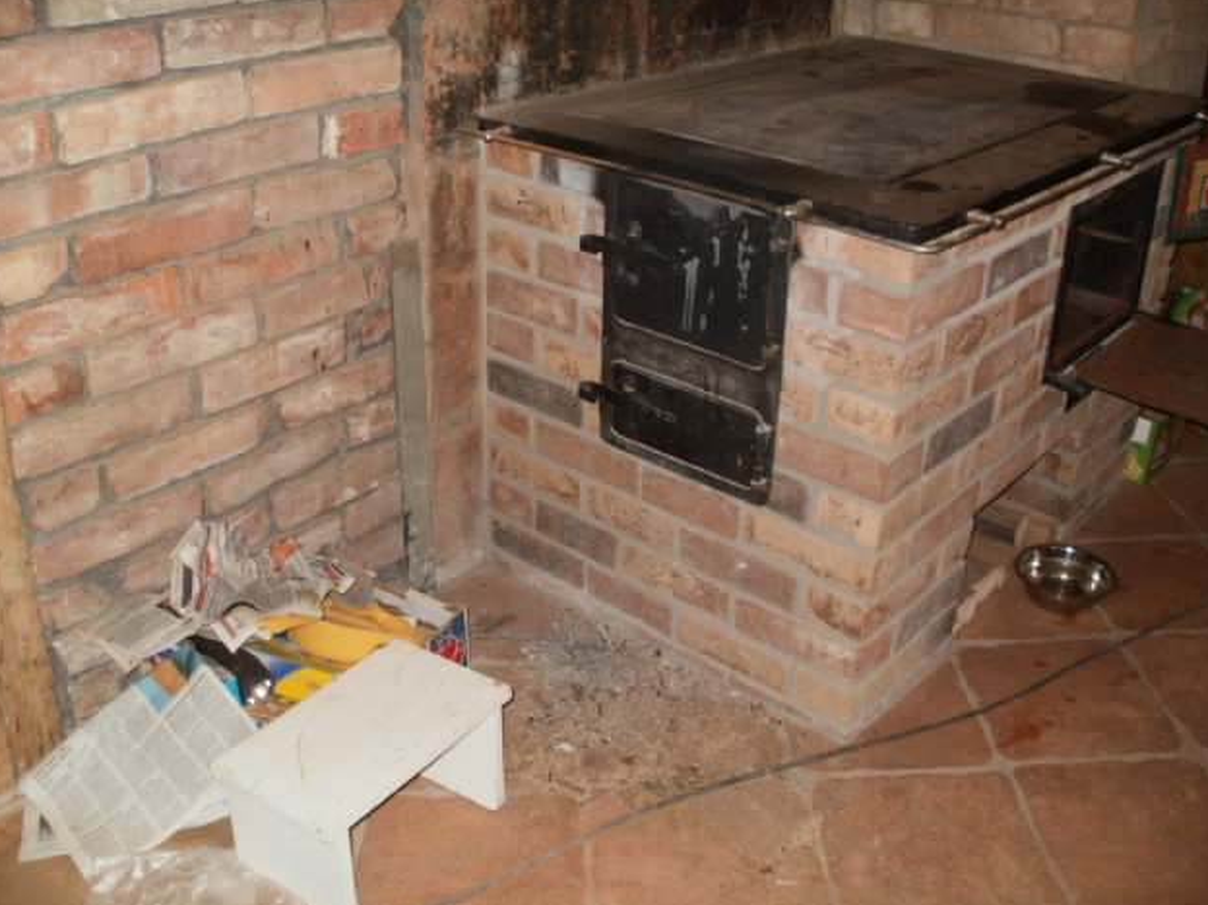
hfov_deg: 50.1
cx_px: 611
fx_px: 1291
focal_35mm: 37
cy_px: 453
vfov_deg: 38.7
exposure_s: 1/30
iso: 200
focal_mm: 6.3
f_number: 3.5
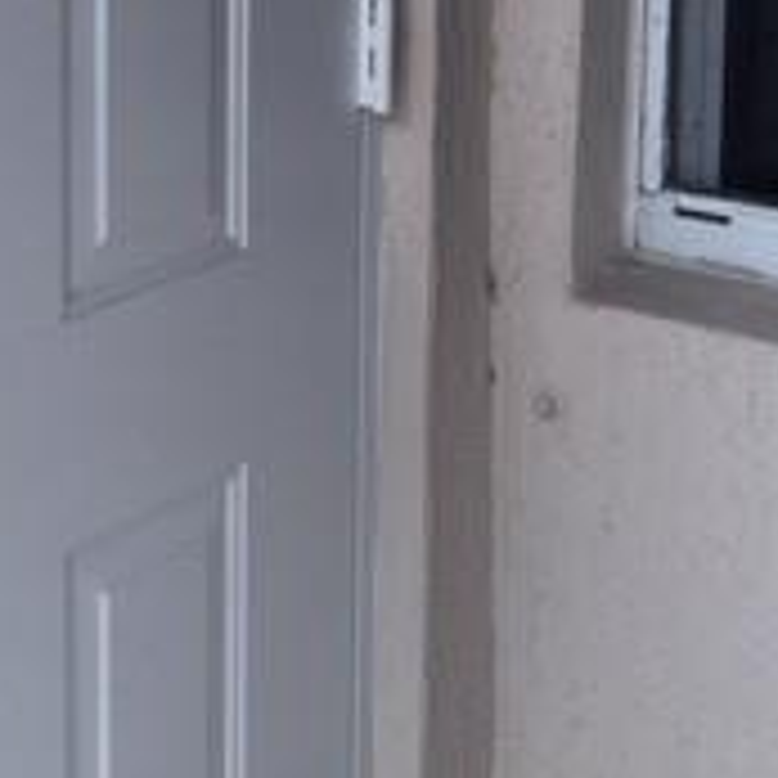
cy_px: -112
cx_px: -337
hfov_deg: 16.8
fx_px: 2416
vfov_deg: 17.6
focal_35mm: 95
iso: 25
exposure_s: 1/174
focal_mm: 4.15
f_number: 2.2
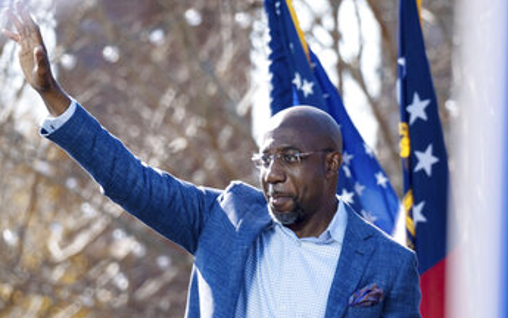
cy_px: 235
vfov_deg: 2.1
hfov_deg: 3.3
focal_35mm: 636
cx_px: 280
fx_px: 8809
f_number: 5.2
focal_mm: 280.4
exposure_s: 1/400
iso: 160
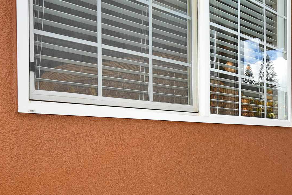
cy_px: 142
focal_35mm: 51
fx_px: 414
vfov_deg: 26.2
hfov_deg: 34.7
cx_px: 304
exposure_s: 1/250
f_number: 8
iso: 200
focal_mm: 18
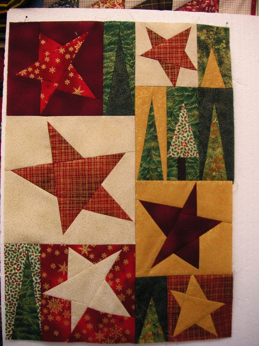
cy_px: 173
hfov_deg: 38.7
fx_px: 369
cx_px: 130
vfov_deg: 50.1
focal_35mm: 37
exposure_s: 1/45
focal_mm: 6.1
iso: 100
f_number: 2.8
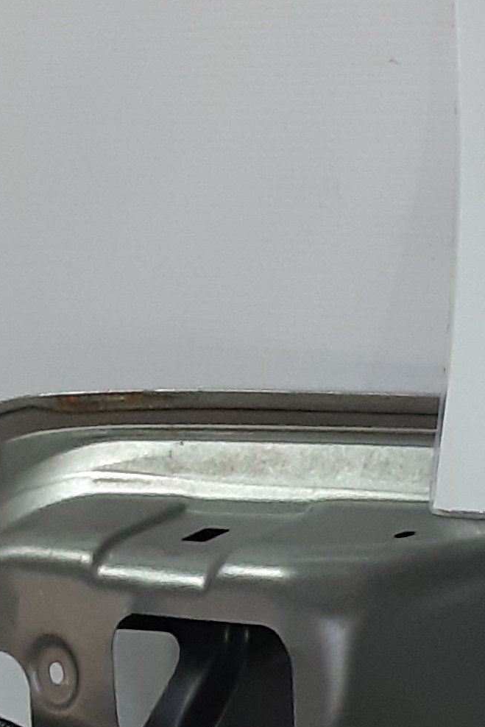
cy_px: 1418
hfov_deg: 7.4
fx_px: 3252
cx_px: 1498
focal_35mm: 161
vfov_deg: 11.6
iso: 100
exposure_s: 1/50
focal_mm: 3.93
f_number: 1.7
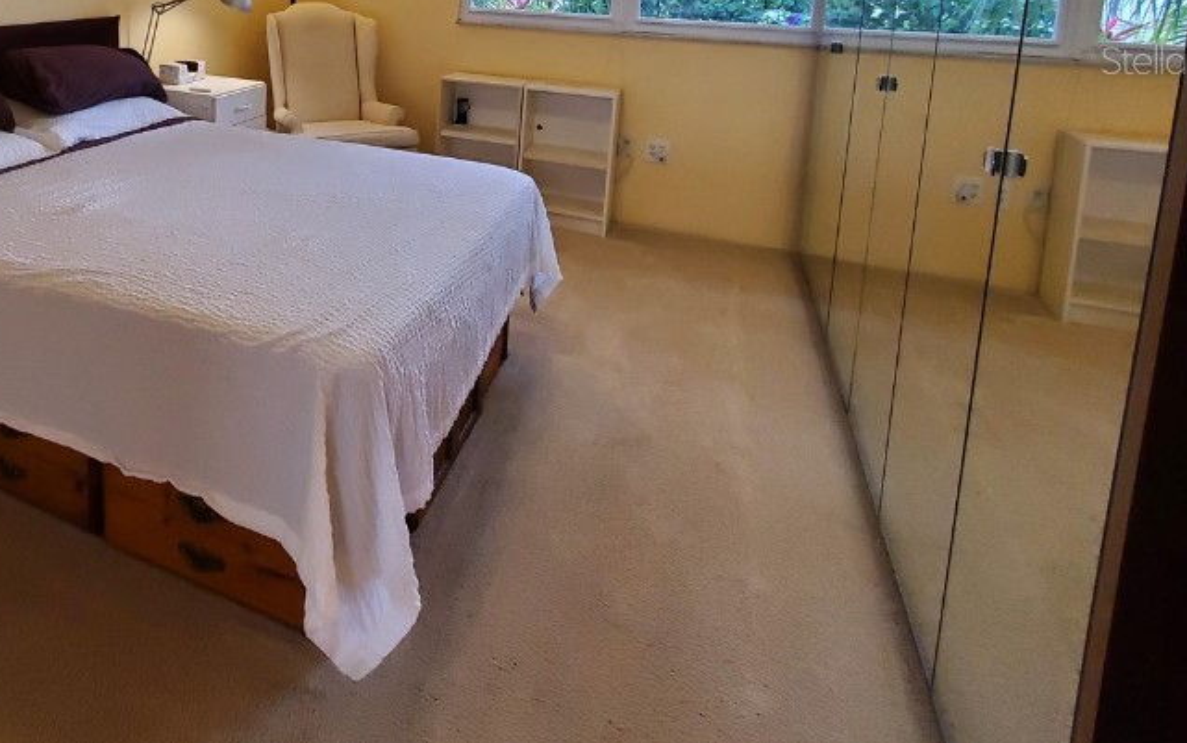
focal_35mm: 22
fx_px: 712
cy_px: 59
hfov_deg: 75.1
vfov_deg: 48.6
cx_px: 328
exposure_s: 1/60
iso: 250
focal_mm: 1.8
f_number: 2.2
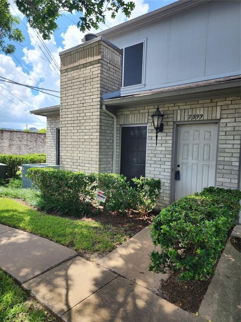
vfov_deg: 73.9
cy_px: 161
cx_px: 120
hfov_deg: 58.9
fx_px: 214
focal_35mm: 23
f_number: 1.8
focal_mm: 6.4
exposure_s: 1/461
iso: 12
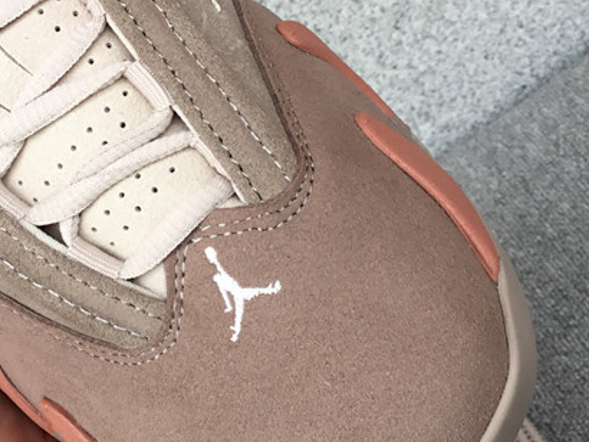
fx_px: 1158
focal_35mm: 68
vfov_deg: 21.6
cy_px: 235
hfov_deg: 28.5
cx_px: 267
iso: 25
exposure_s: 1/189
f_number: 2.4
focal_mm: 3.3
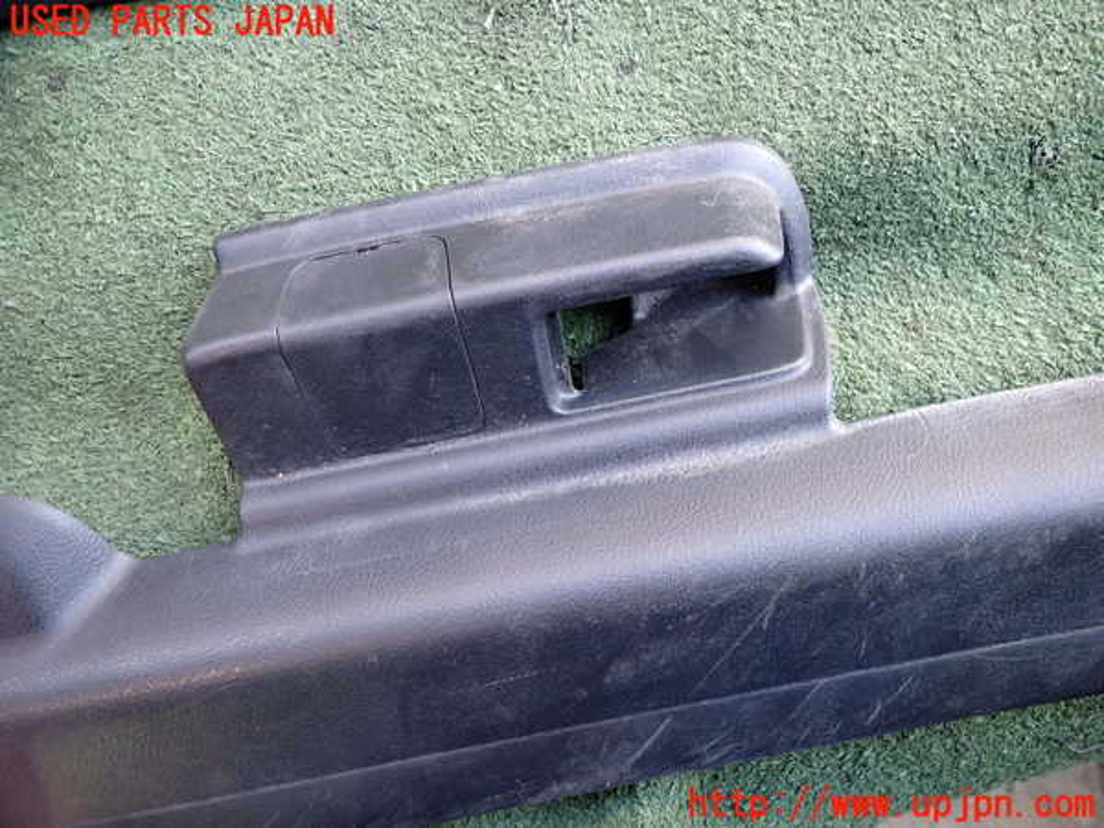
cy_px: 414
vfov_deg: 54.9
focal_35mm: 25
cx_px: 552
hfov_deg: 69.4
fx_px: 797
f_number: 2
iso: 200
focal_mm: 4.5
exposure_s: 1/100
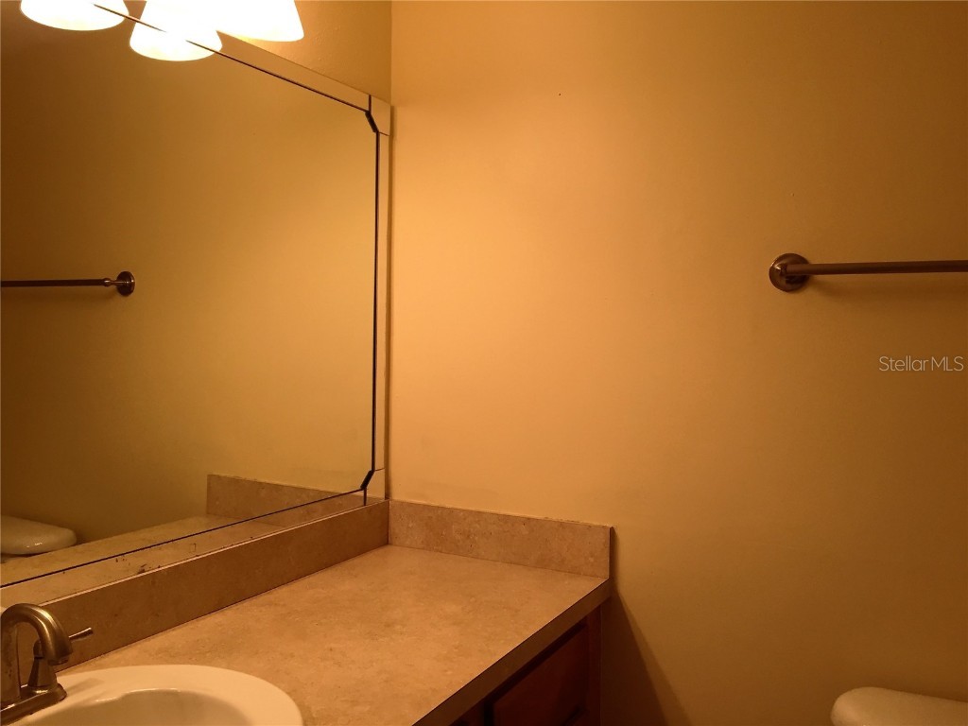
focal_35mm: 29
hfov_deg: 61.7
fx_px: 811
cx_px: 484
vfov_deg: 48.2
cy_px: 363
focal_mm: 4.15
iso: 40
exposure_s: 1/30
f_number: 2.2
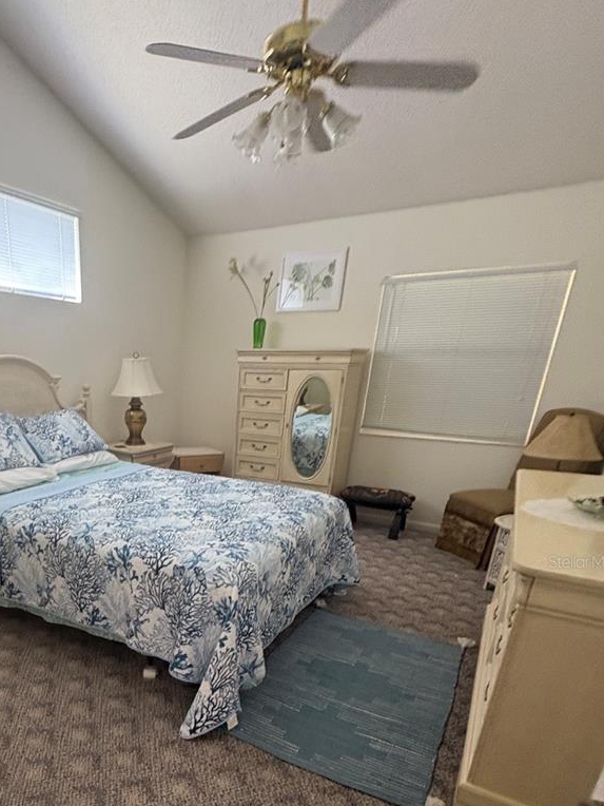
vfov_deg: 73.2
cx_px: 149
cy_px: 561
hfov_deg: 57.9
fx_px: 512
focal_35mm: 22
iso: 320
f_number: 2.2
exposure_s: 1/60
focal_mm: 2.22
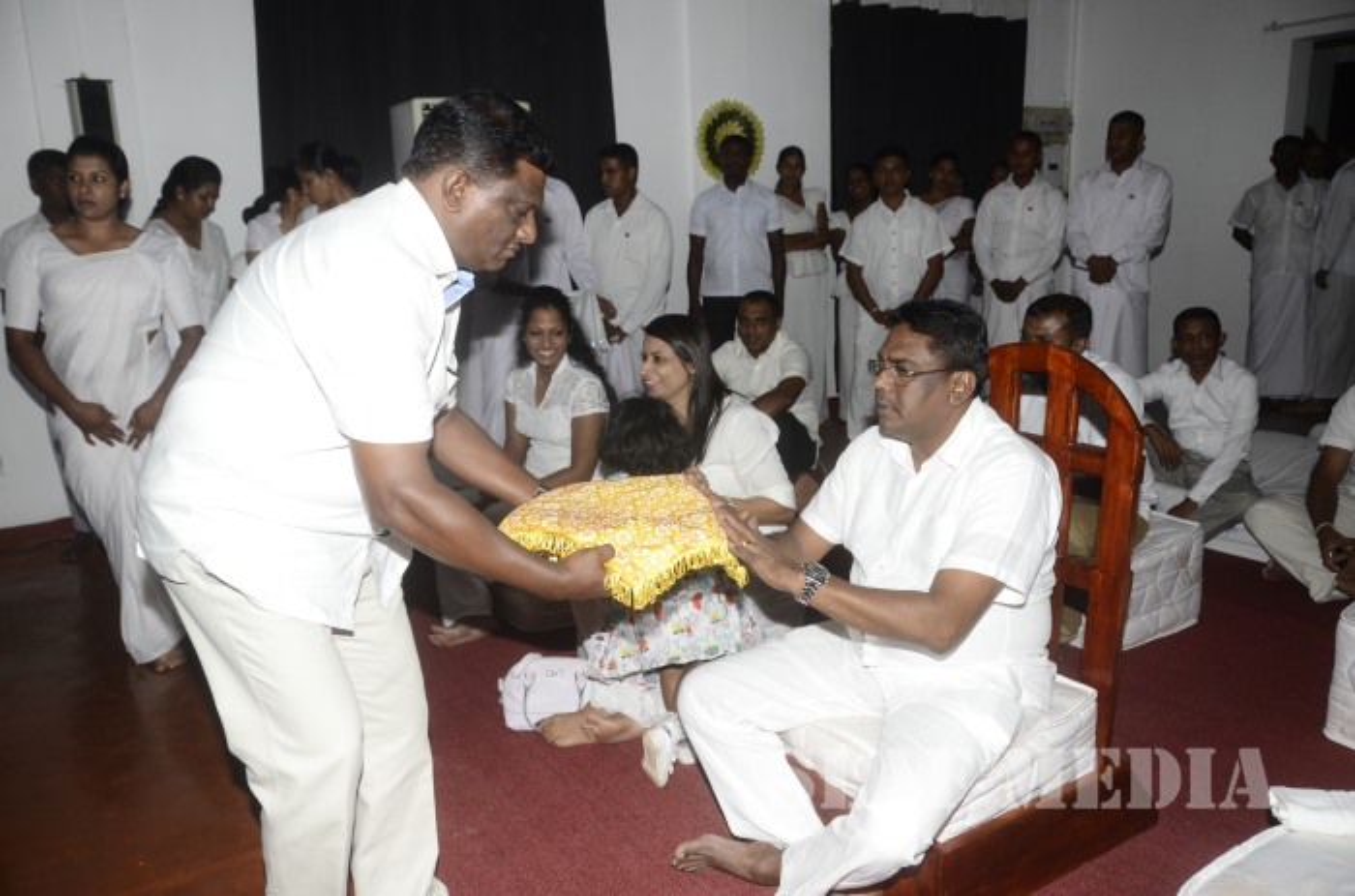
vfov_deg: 47.7
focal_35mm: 27
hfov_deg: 67.5
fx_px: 1014
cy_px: 448
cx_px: 678
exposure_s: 1/125
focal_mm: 18
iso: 500
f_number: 5
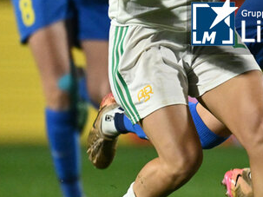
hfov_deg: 1.1
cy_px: 15
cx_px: 272
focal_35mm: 1819
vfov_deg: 0.8
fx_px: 13815
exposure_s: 1/1000
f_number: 4
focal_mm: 560
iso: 3200
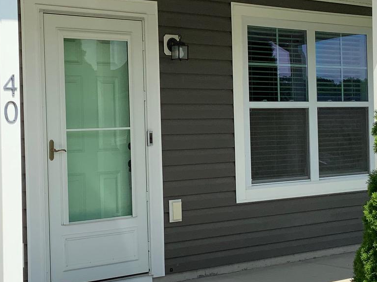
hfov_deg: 25.3
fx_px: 838
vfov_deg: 19.1
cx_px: 181
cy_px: 130
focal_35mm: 77
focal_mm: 3
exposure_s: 1/3125
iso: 16
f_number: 1.8
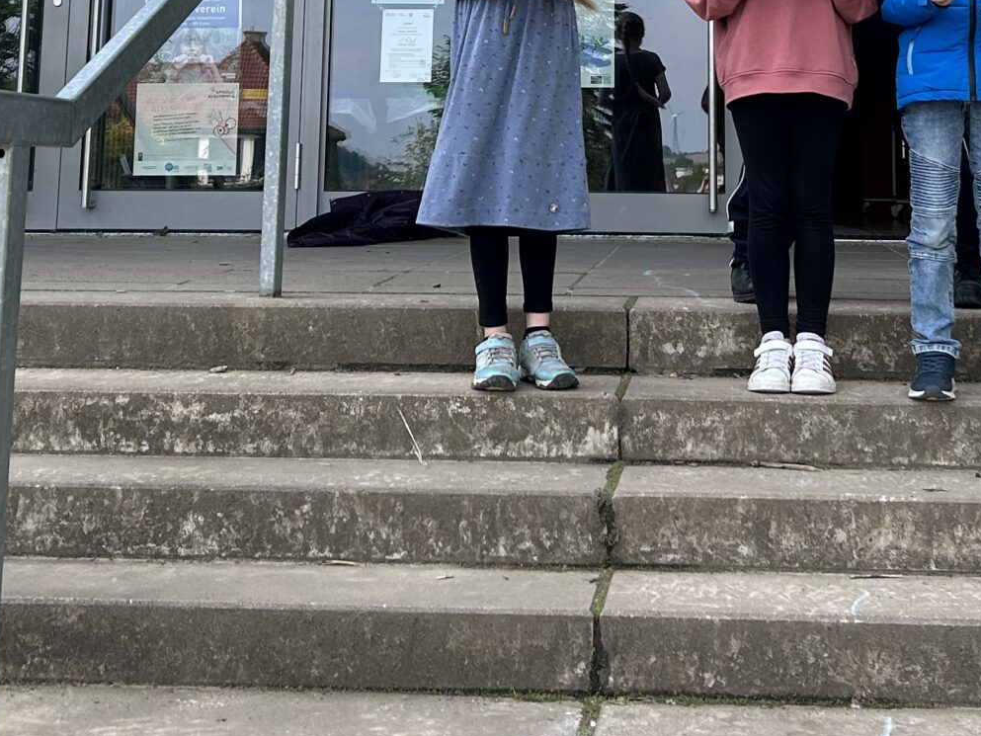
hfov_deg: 28.9
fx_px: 1899
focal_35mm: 67
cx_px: 575
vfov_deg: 20.5
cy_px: -151
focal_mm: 5.7
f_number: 1.5
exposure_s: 1/1029
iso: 50
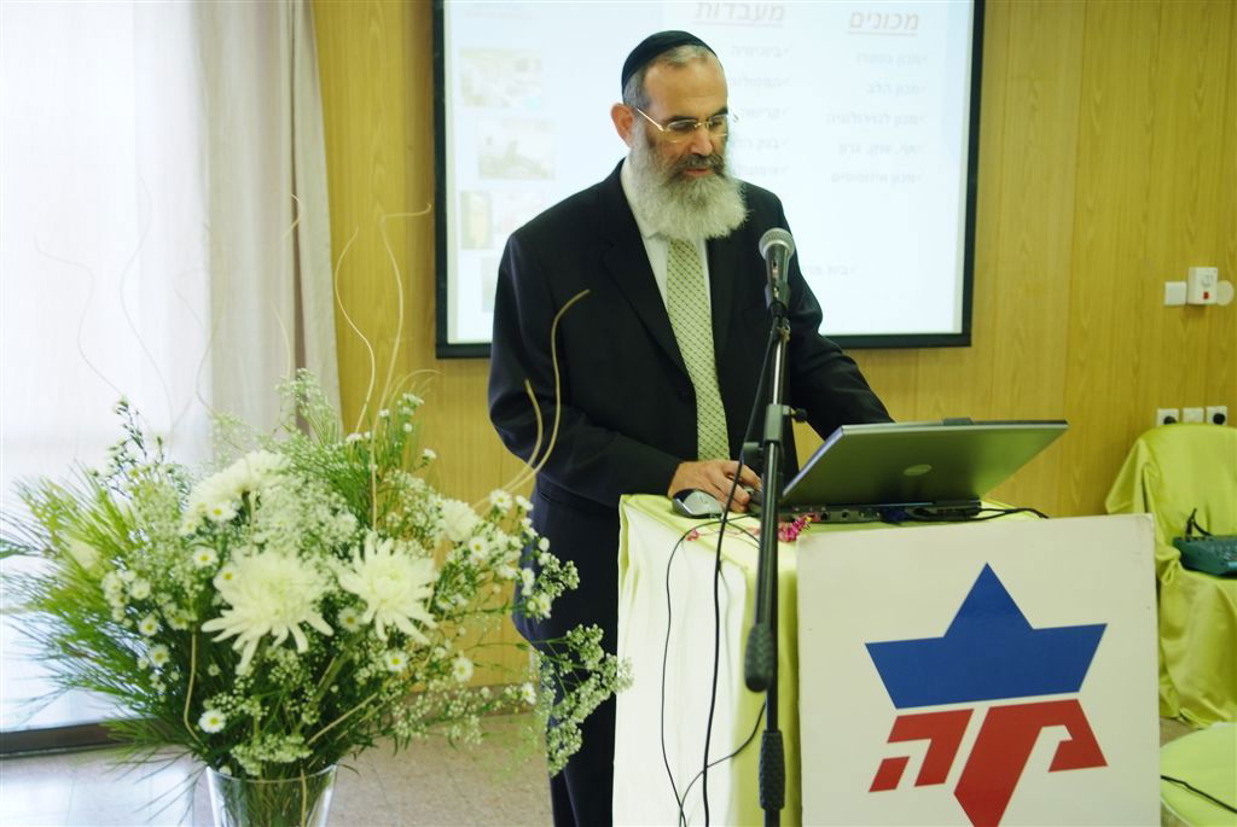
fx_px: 1445
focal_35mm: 42
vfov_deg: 32.0
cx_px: 618
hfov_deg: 46.4
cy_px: 414
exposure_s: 1/25
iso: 400
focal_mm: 28
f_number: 2.8
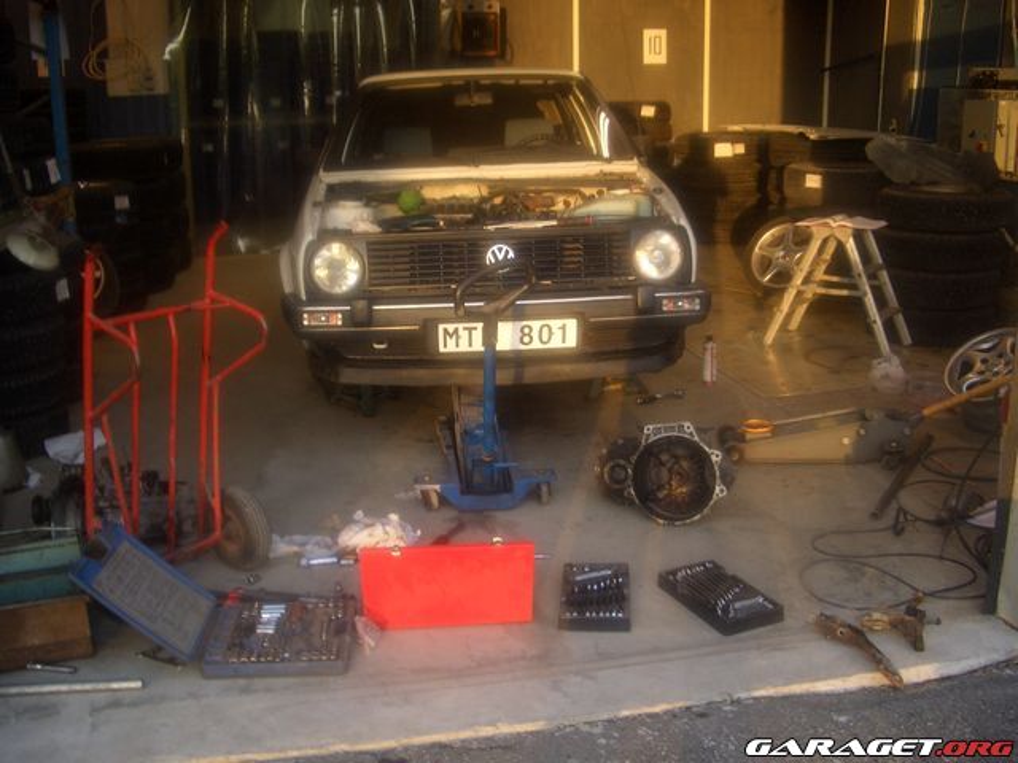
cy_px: 382
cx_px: 509
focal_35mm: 35
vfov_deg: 40.7
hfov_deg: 52.6
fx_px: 1029
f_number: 2.6
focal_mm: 5.8
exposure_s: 1/50
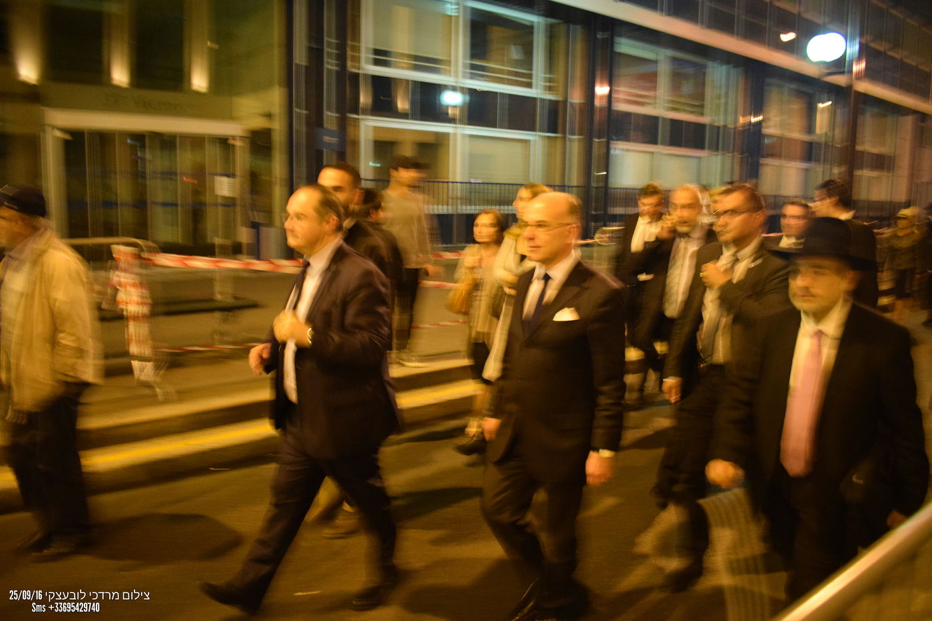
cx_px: 466
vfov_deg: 47.9
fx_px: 699
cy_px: 310
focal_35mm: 27
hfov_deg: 67.4
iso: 3200
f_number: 3.5
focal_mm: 18
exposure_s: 1/15
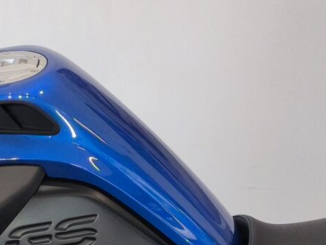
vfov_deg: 5.7
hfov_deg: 7.6
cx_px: 211
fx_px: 2449
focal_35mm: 260
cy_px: 280
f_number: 1.6
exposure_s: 1/100
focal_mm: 6.57
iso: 64
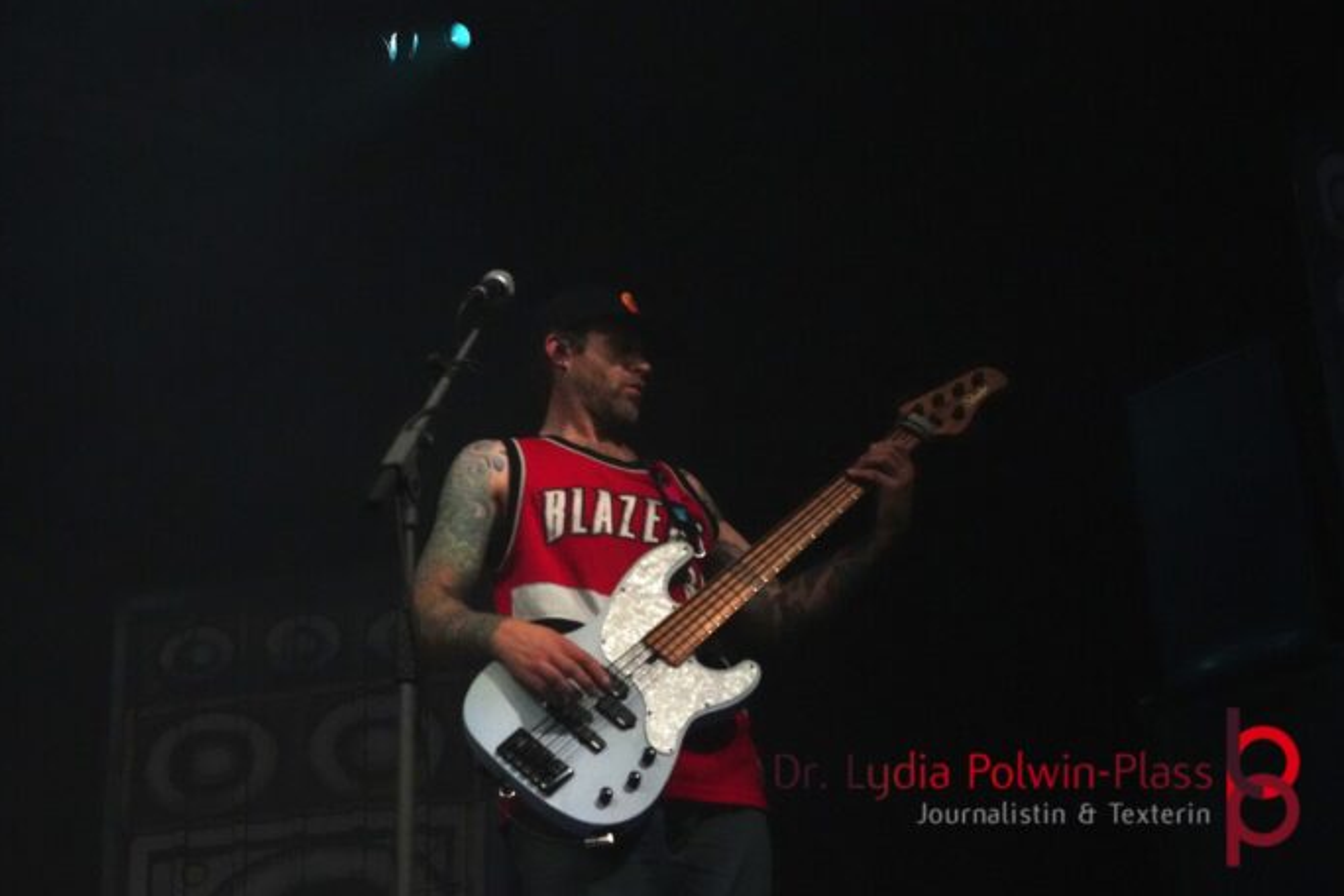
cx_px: 609
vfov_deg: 24.4
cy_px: 424
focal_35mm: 56
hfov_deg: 35.9
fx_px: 2074
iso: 6400
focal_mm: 33
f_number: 4
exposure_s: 1/100
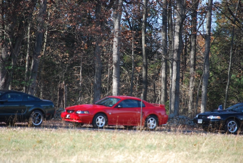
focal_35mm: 300
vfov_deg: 4.6
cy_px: 82
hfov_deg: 6.9
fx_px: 2027
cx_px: 122
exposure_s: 1/320
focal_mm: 200
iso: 400
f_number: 5.6
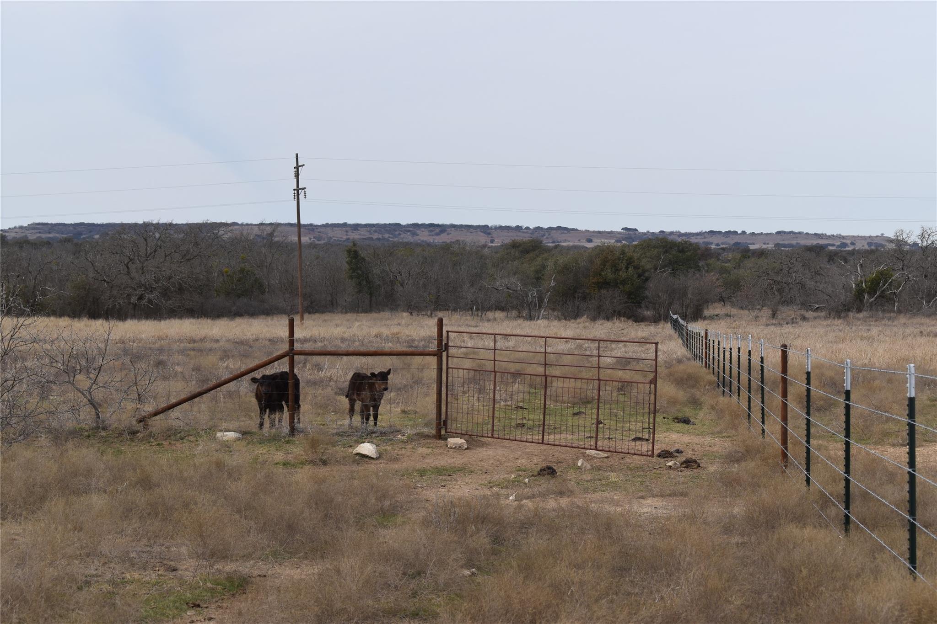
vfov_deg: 16.6
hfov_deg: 24.6
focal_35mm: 82
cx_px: 468
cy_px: 312
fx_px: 2147
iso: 100
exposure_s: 1/250
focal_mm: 55
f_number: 8
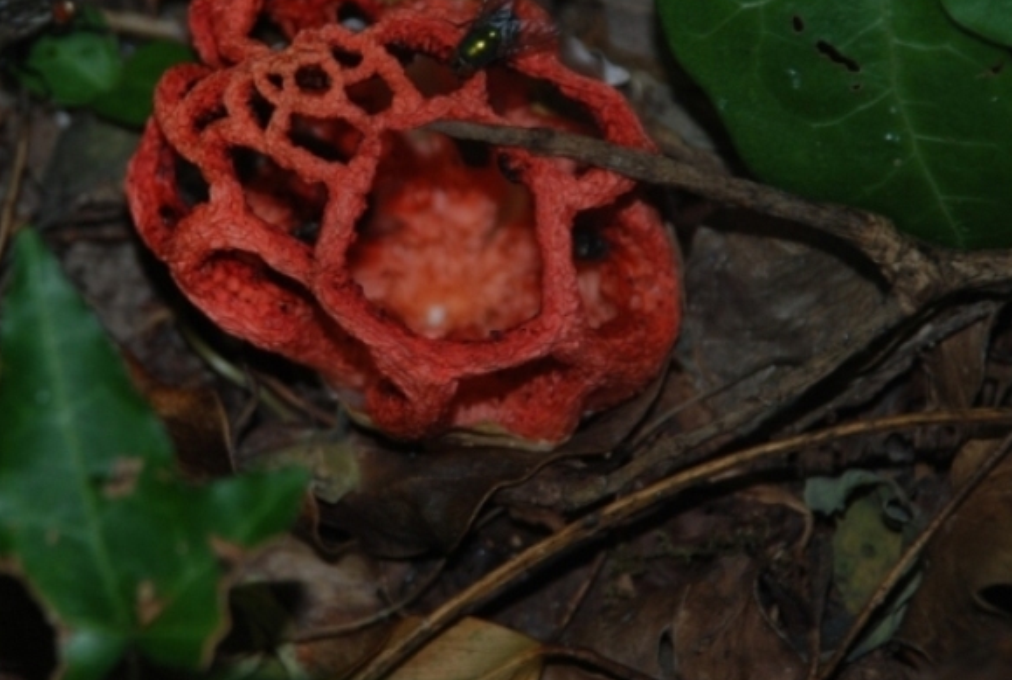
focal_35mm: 317
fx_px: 8926
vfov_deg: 4.4
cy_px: 187
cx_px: 377
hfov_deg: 6.5
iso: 100
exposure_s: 1/125
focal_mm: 135
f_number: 5.6
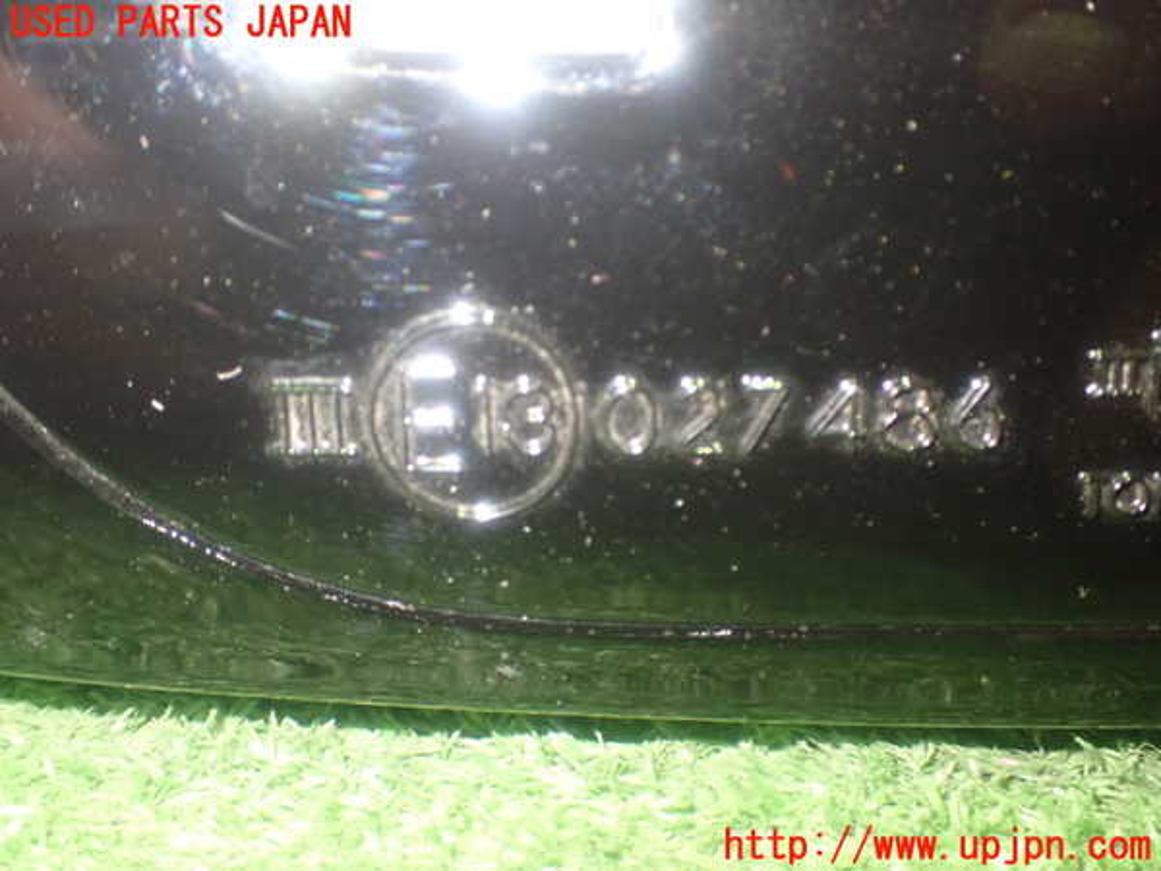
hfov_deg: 49.0
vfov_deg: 37.7
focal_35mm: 38
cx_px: 580
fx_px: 1274
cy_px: 436
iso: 800
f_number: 2.7
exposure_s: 1/15
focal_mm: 6.83
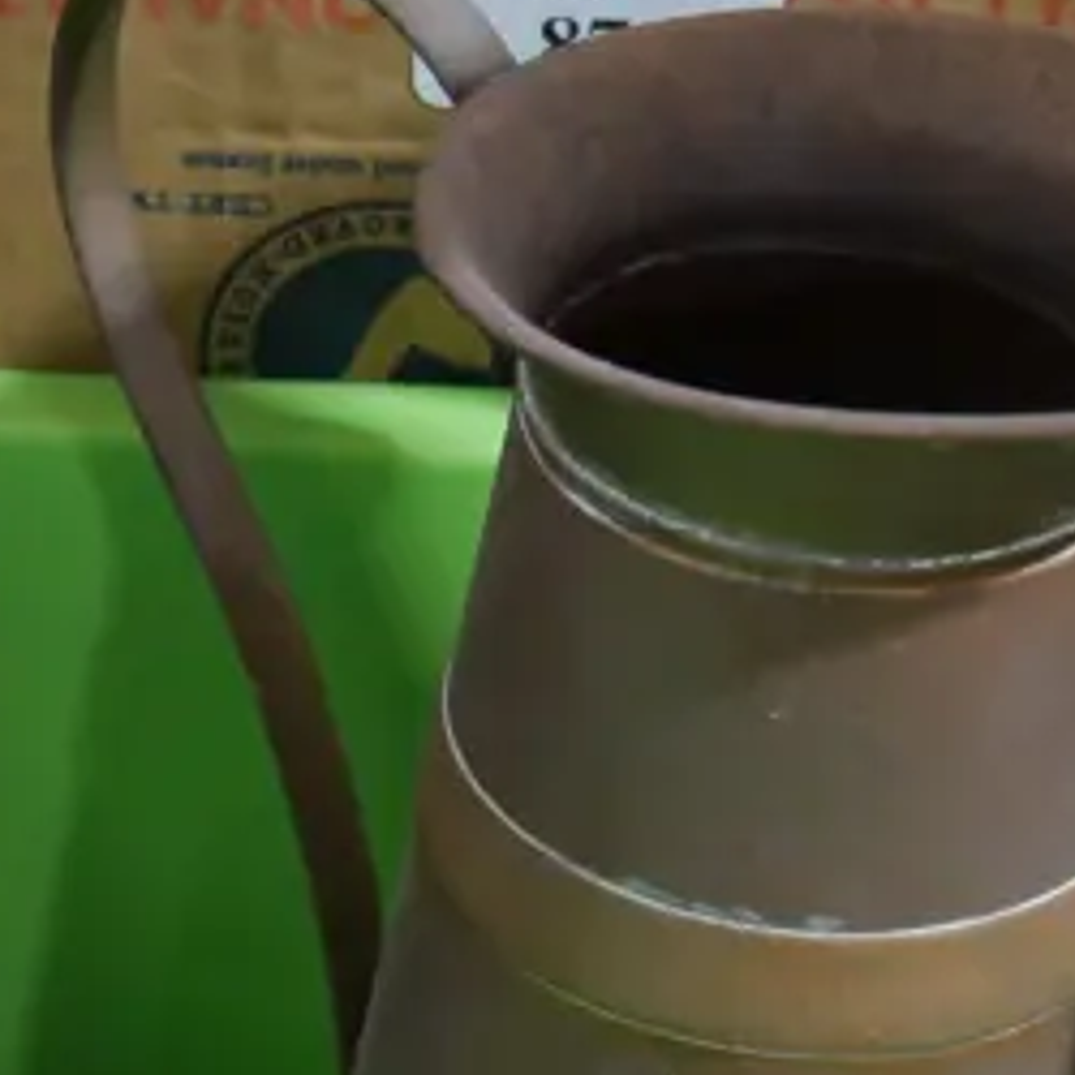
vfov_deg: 11.8
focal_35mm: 145
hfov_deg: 12.0
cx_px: 559
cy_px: 1309
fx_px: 5095
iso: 2000
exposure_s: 1/60
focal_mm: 20
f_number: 4.4
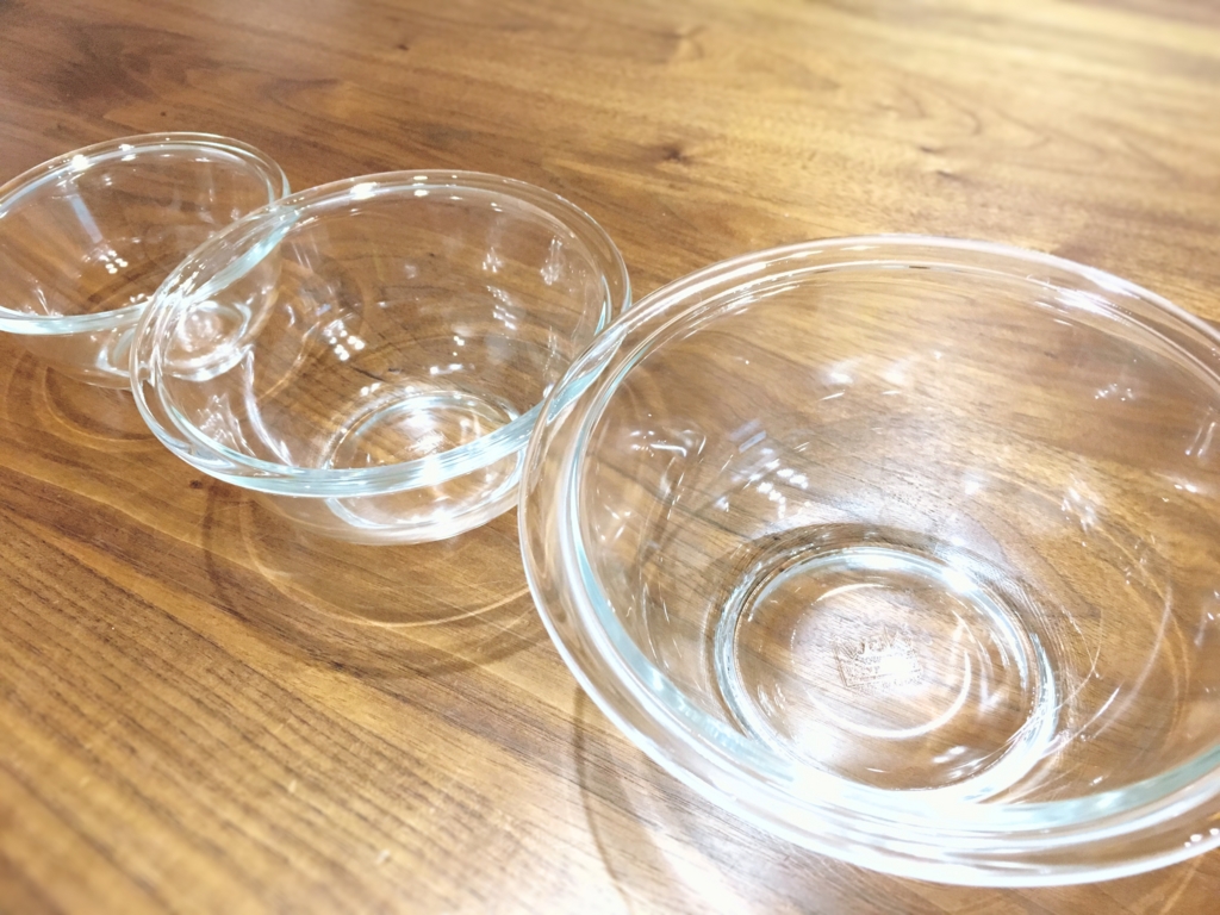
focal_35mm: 29
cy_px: 458
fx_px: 1022
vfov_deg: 48.2
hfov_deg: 61.7
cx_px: 610
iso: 160
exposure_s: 1/30
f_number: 2.2
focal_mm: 4.15
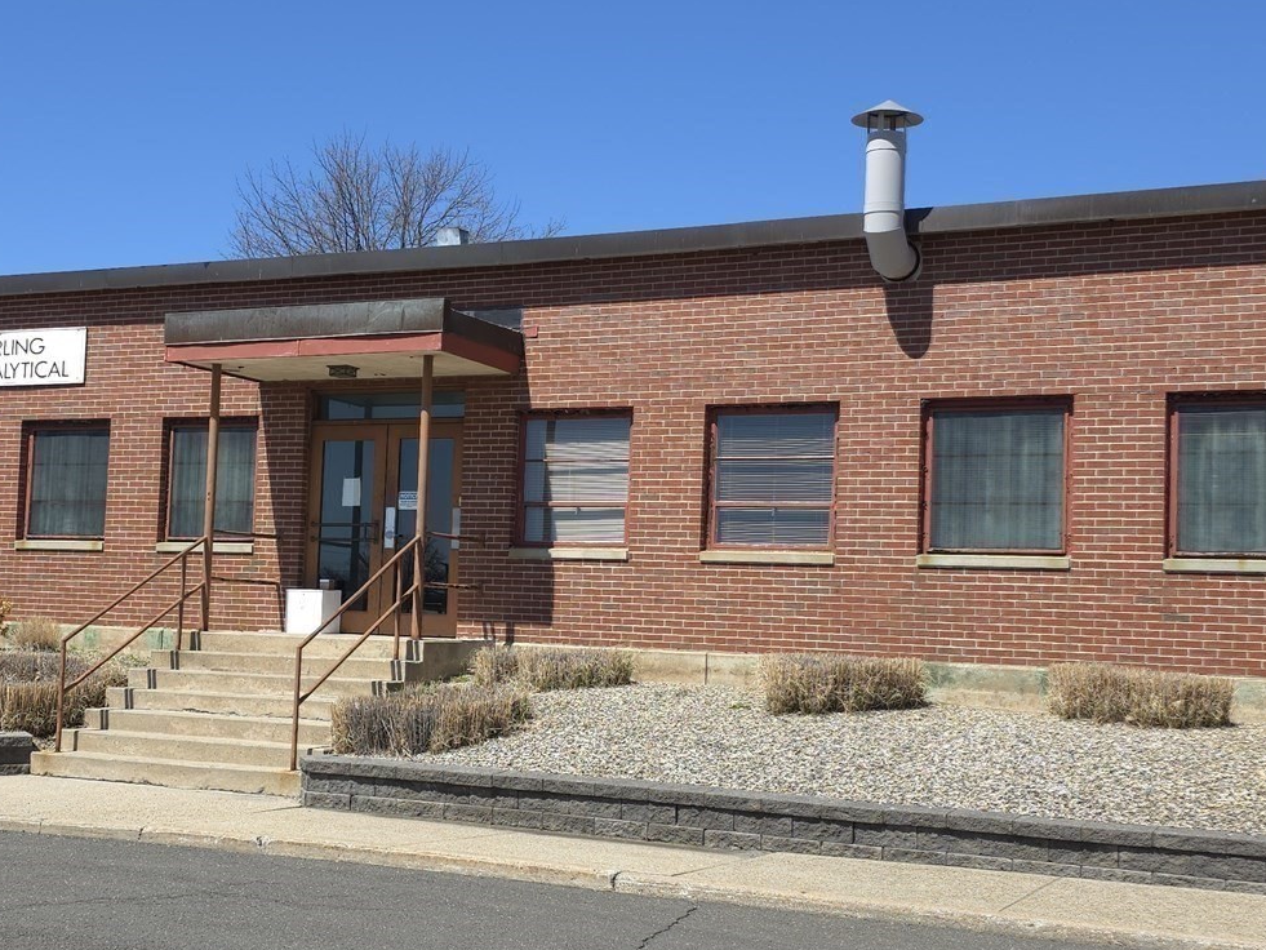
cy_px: 532
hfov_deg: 39.5
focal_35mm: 48
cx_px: 498
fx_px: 1756
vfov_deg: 30.2
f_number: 1.7
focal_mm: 6.3
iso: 12
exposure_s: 1/450
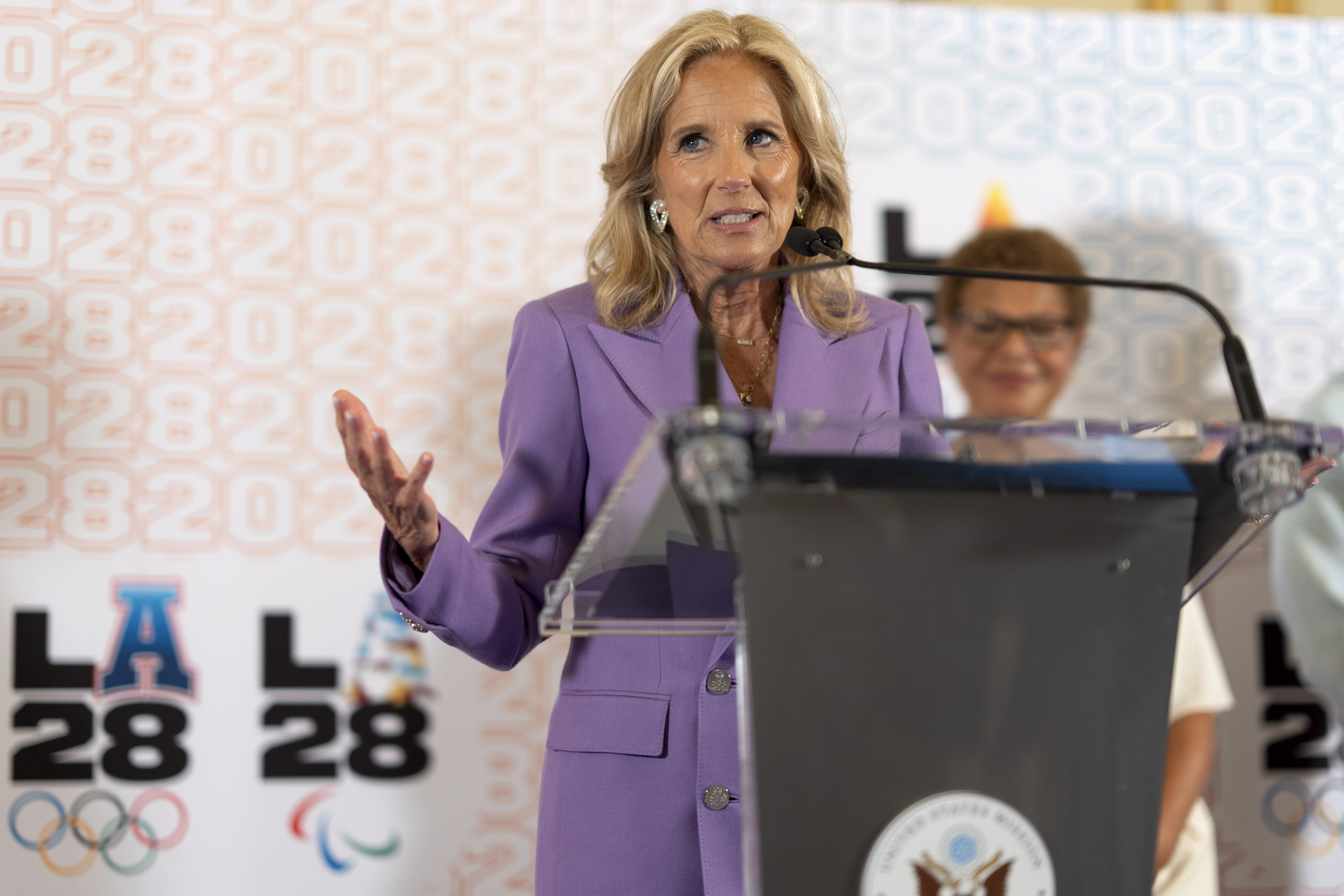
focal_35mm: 85
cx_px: 672
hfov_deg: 23.9
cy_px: 448
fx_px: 3173
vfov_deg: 16.1
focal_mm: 85
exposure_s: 1/125
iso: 320
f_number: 1.4
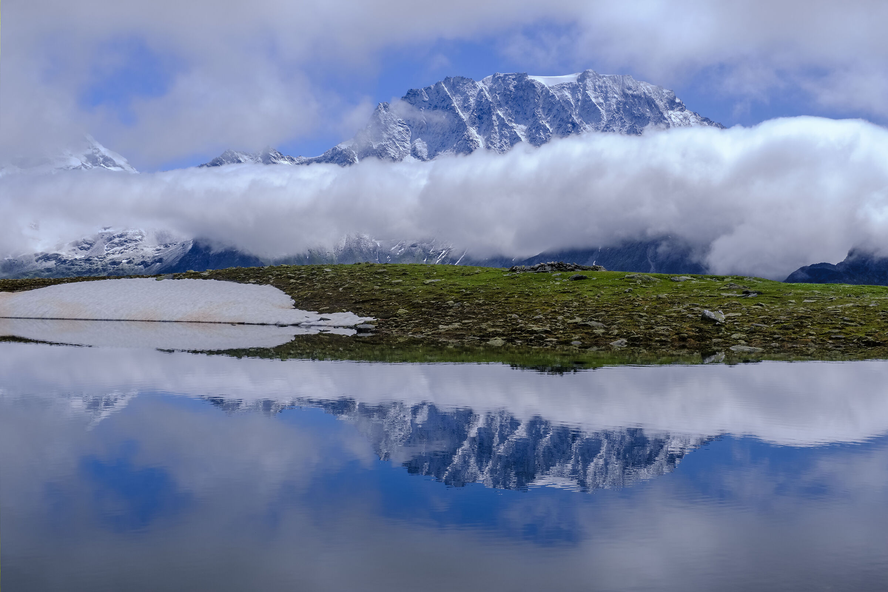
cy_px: 296
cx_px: 444
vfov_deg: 27.5
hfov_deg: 40.3
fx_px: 1209
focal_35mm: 49
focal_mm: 32.6
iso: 160
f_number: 11
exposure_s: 1/150
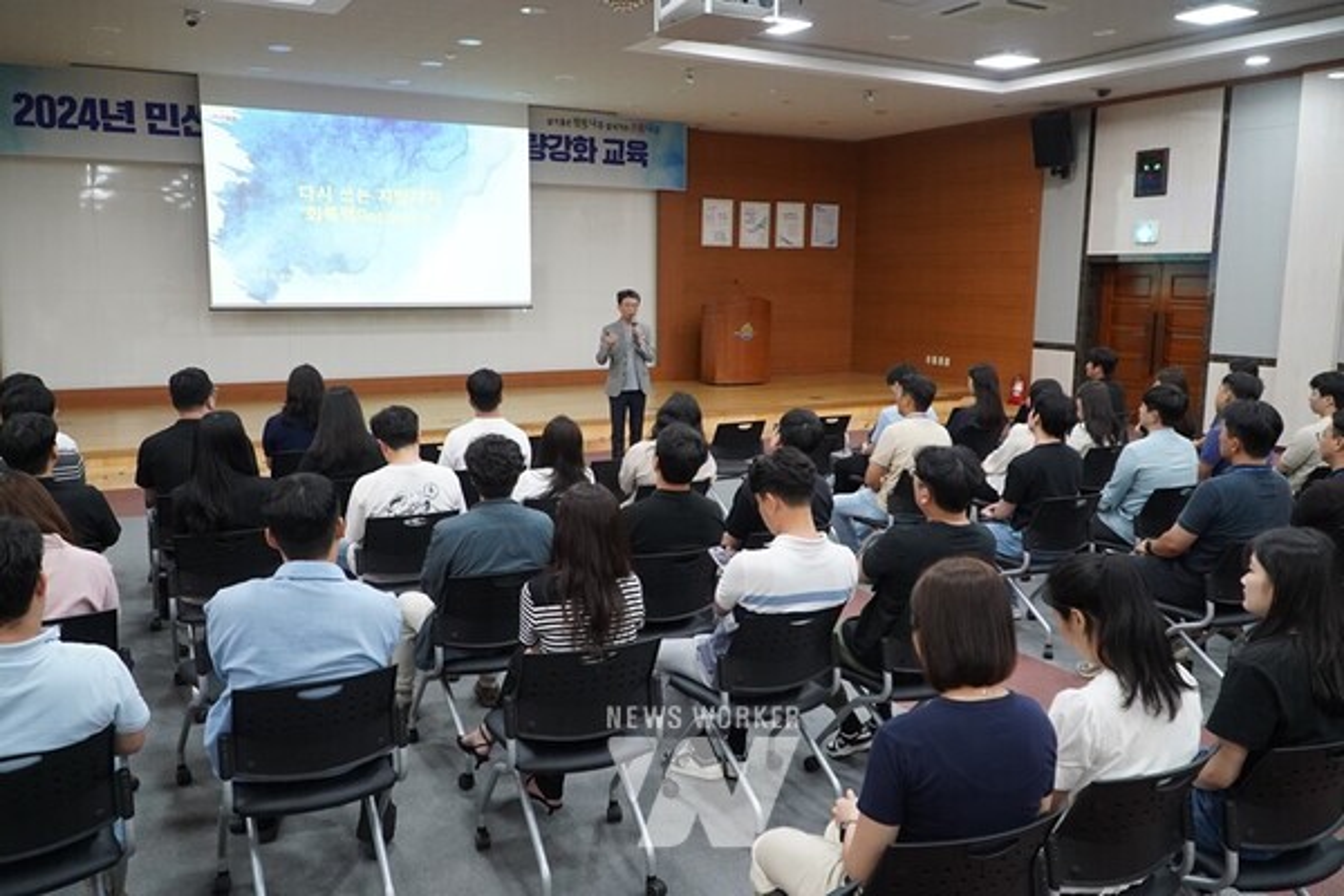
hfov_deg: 67.4
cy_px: 448
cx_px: 672
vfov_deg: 47.9
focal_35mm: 27
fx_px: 1008
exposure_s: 1/200
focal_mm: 18
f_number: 4
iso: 3200
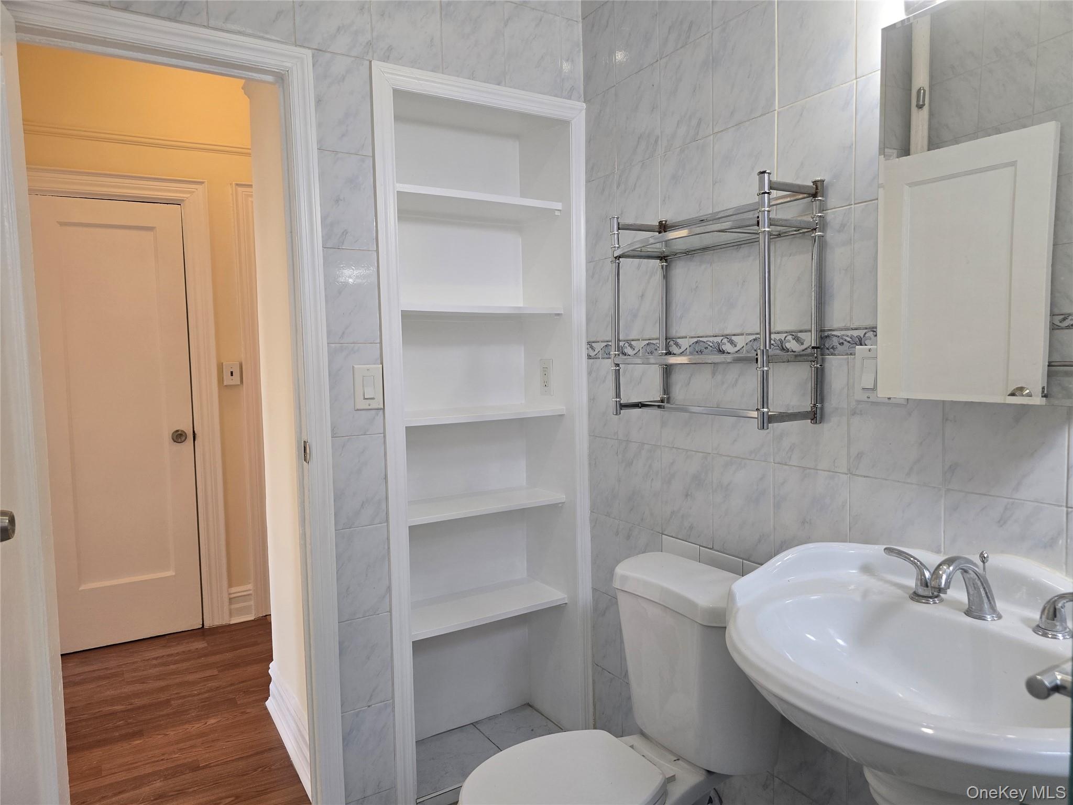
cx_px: 536
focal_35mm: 23
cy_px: 402
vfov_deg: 58.9
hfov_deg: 73.9
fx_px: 713
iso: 125
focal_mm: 6.3
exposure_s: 1/120
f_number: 1.7
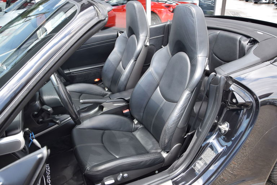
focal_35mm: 52
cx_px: 138
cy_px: 92
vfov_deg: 25.8
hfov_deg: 37.9
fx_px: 404
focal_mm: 35
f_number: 8
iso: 400
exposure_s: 1/250
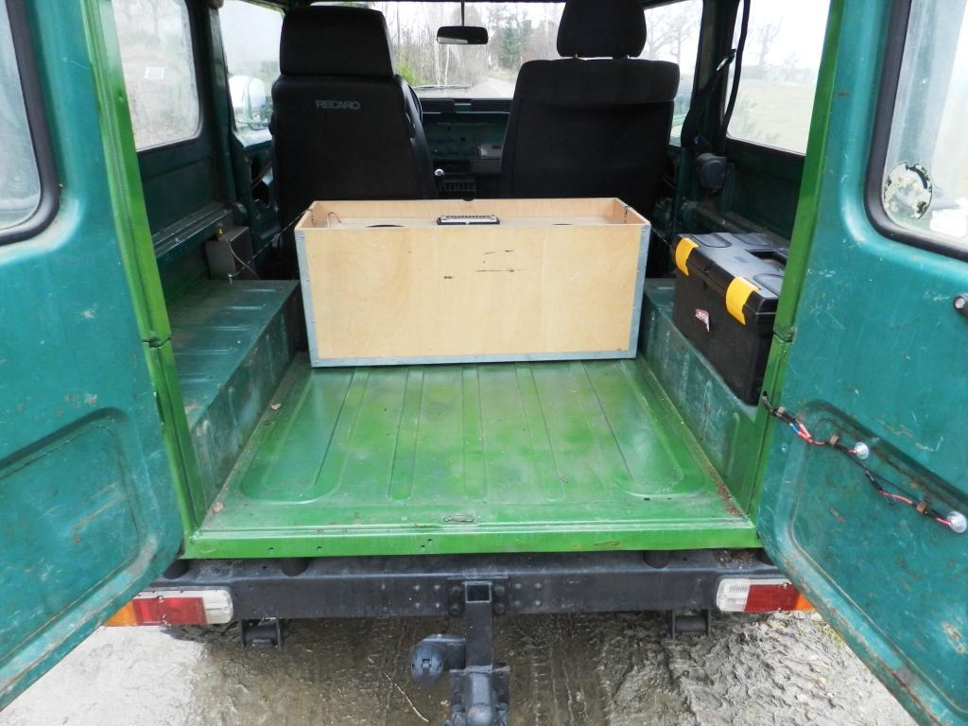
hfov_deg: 73.9
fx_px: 643
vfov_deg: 58.9
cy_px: 363
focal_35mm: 23
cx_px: 484
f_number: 3.4
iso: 400
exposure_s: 1/30
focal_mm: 4
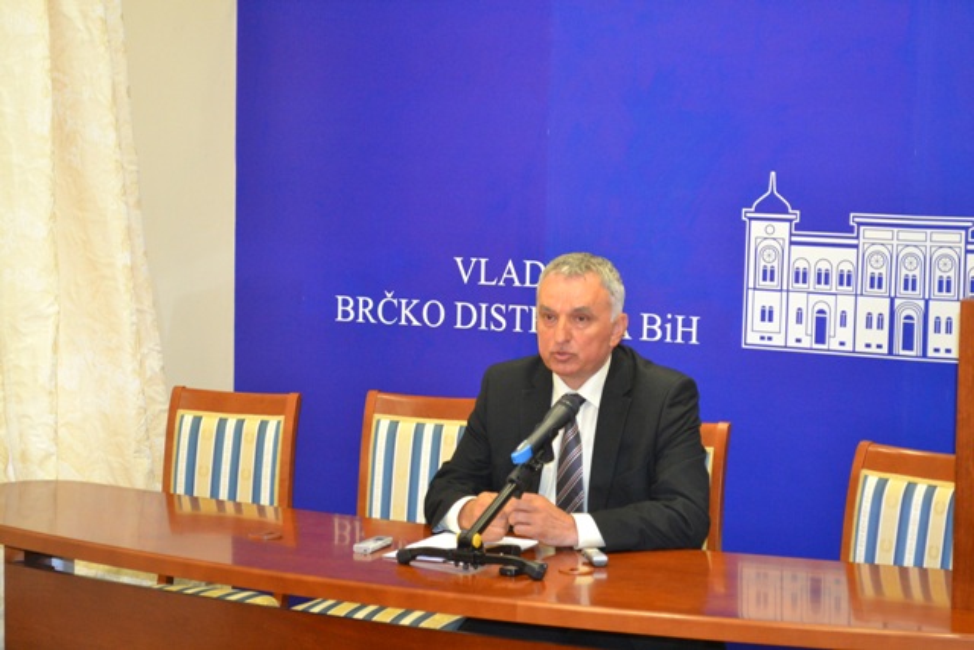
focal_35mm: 82
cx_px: 487
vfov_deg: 16.6
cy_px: 325
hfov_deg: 24.6
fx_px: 2232
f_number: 5.6
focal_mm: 55
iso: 2000
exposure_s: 1/60
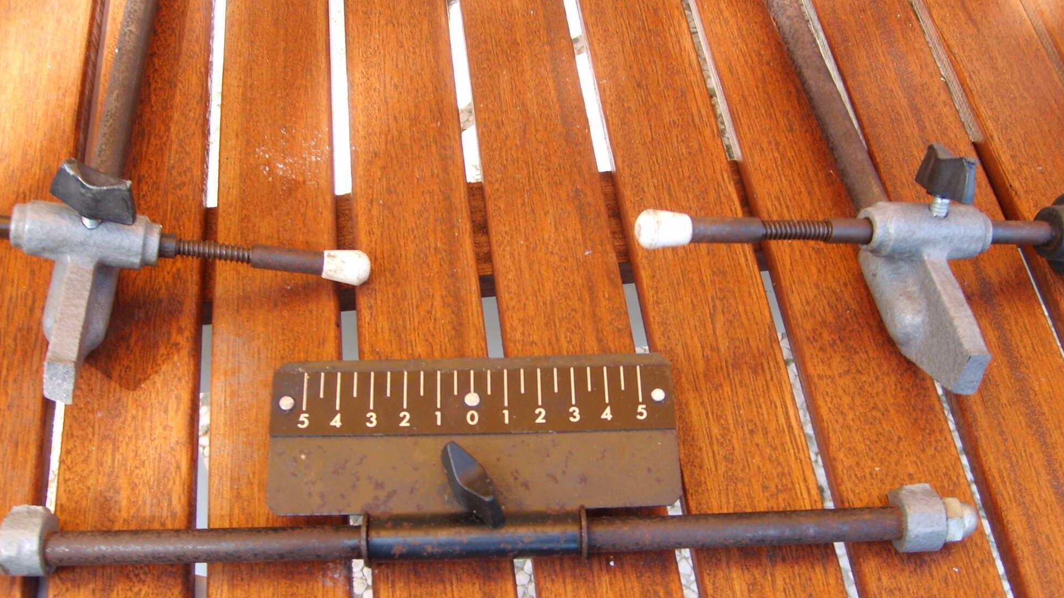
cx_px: 540
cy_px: 360
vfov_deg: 30.4
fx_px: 1100
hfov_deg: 51.6
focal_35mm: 39
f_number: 2.8
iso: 50
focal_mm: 5.8
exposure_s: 1/90
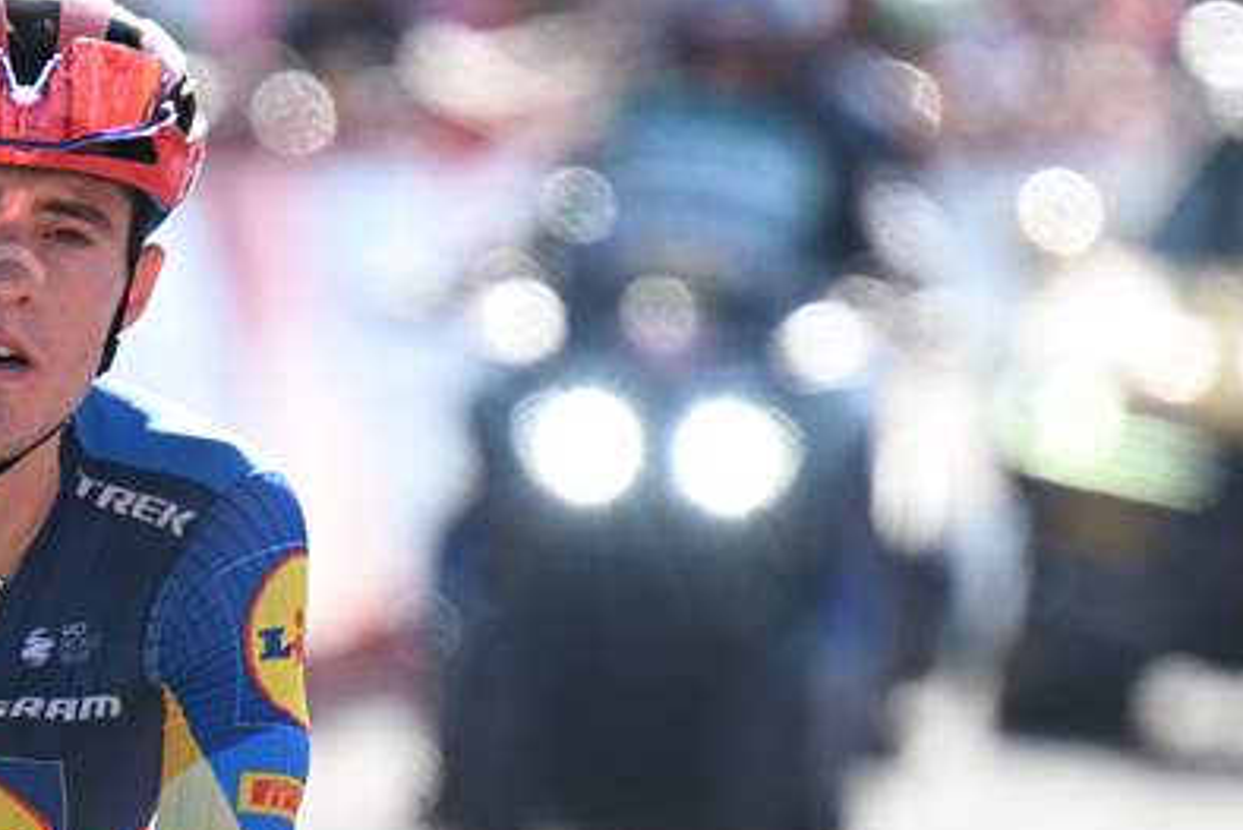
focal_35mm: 1217
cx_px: -167
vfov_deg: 1.1
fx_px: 42033
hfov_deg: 1.7
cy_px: 928
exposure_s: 1/1250
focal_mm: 400
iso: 1000
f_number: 5.6
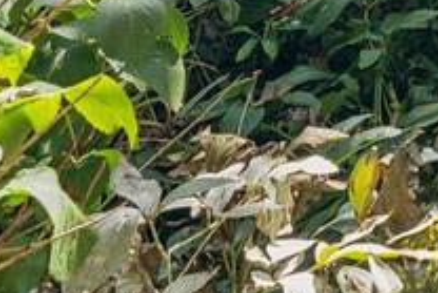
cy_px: -605
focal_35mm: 97
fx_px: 1181
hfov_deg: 14.8
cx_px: 998
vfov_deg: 10.1
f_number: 8
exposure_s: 1/50
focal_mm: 14
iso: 200
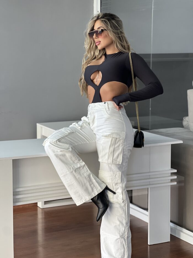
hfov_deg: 19.1
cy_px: 129
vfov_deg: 25.3
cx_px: 96
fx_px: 572
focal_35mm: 77
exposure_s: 1/120
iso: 125
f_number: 2.8
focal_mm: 9
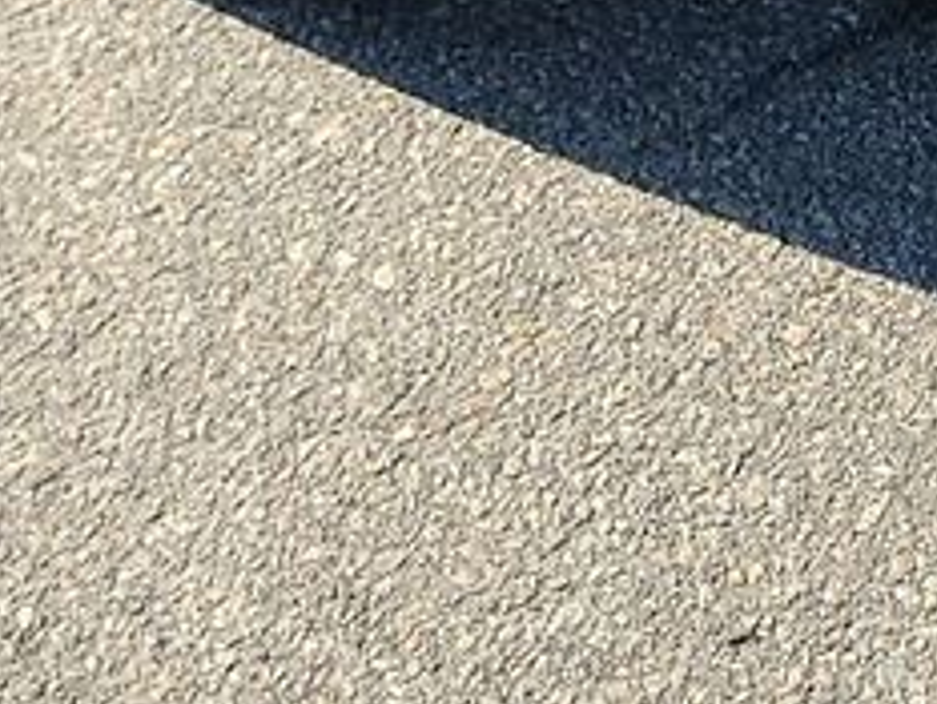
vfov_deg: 7.7
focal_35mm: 165
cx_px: 704
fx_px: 4469
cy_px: -1505
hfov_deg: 11.9
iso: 50
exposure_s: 1/514
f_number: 1.8
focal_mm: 6.7
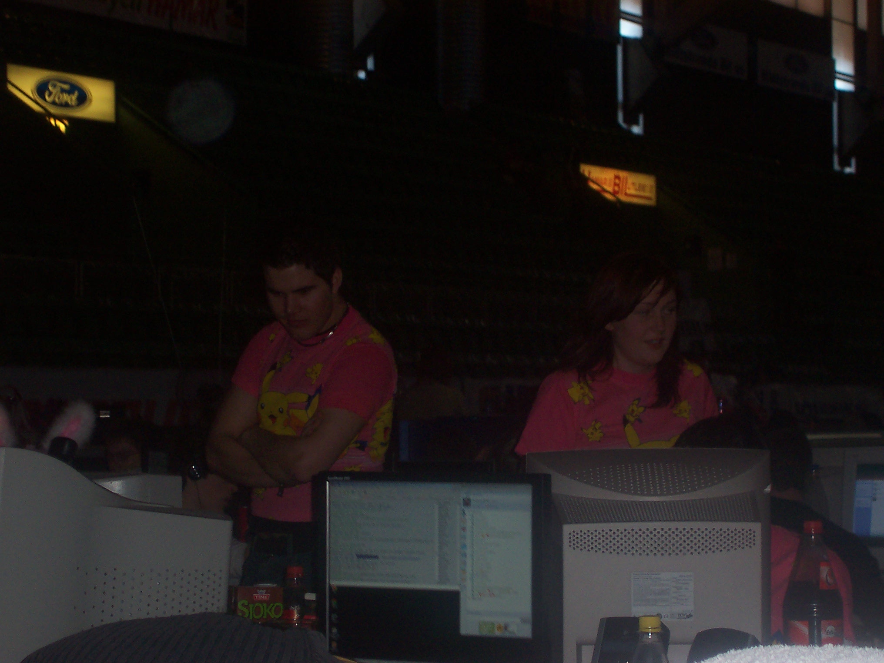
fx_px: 2681
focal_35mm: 105
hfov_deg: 18.7
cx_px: 442
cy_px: 332
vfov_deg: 14.1
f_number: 4.8
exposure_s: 1/90
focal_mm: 16.8
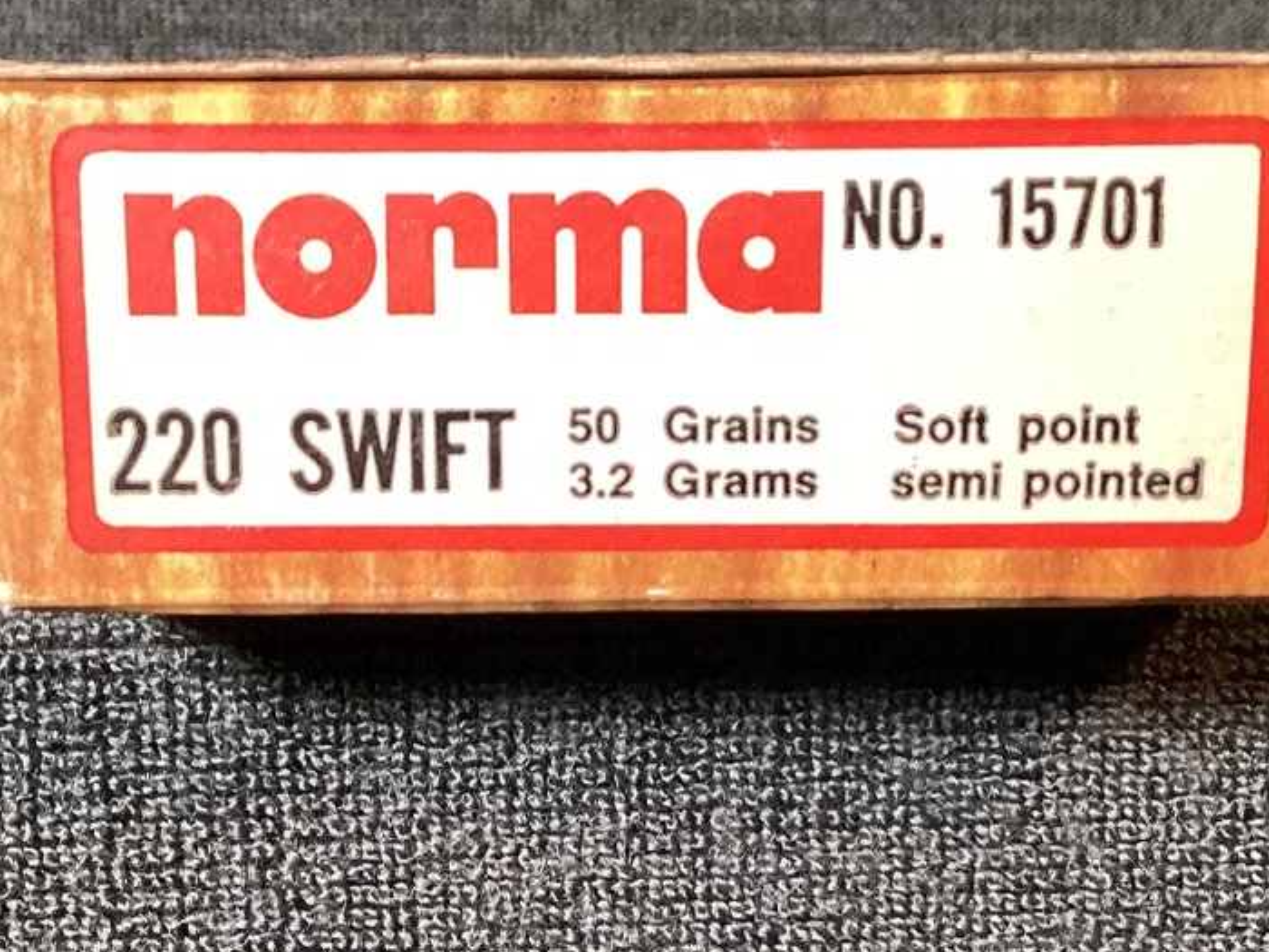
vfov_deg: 21.7
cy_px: 726
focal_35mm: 67
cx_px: 615
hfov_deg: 29.0
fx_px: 2456
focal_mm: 3.3
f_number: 2.4
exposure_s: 1/50
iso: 160
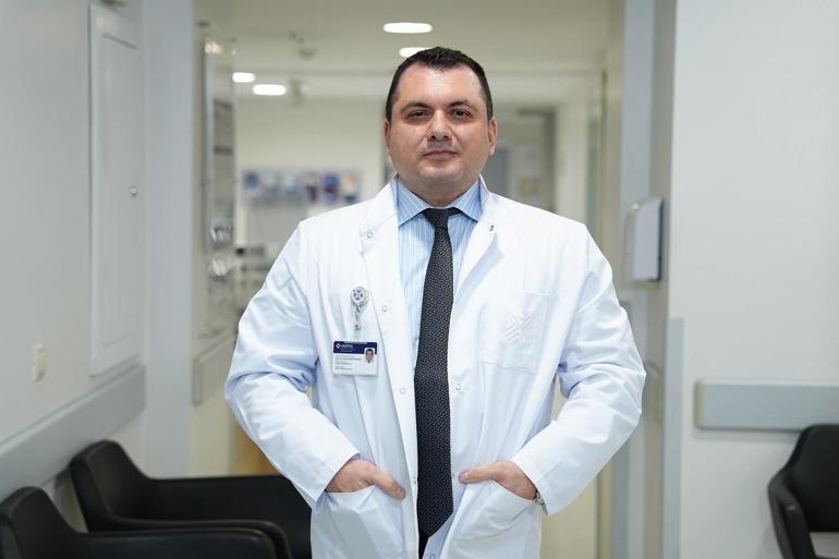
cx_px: 420
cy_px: 280
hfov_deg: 28.8
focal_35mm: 70
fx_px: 1631
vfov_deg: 19.4
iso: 400
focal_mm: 70
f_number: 2.8
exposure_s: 1/60
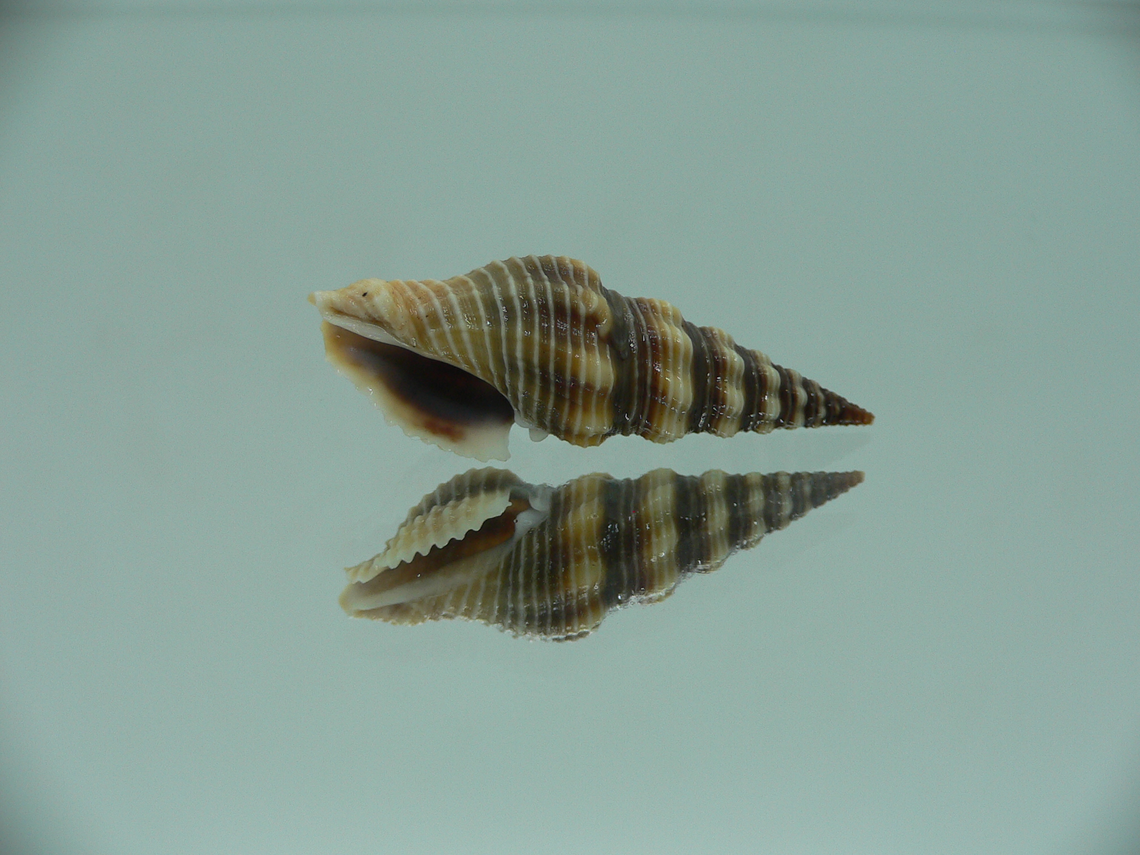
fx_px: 1153
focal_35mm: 35
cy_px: 428
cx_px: 570
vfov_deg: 40.7
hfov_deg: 52.6
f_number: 2.8
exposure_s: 1/60
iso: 80
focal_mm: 4.6
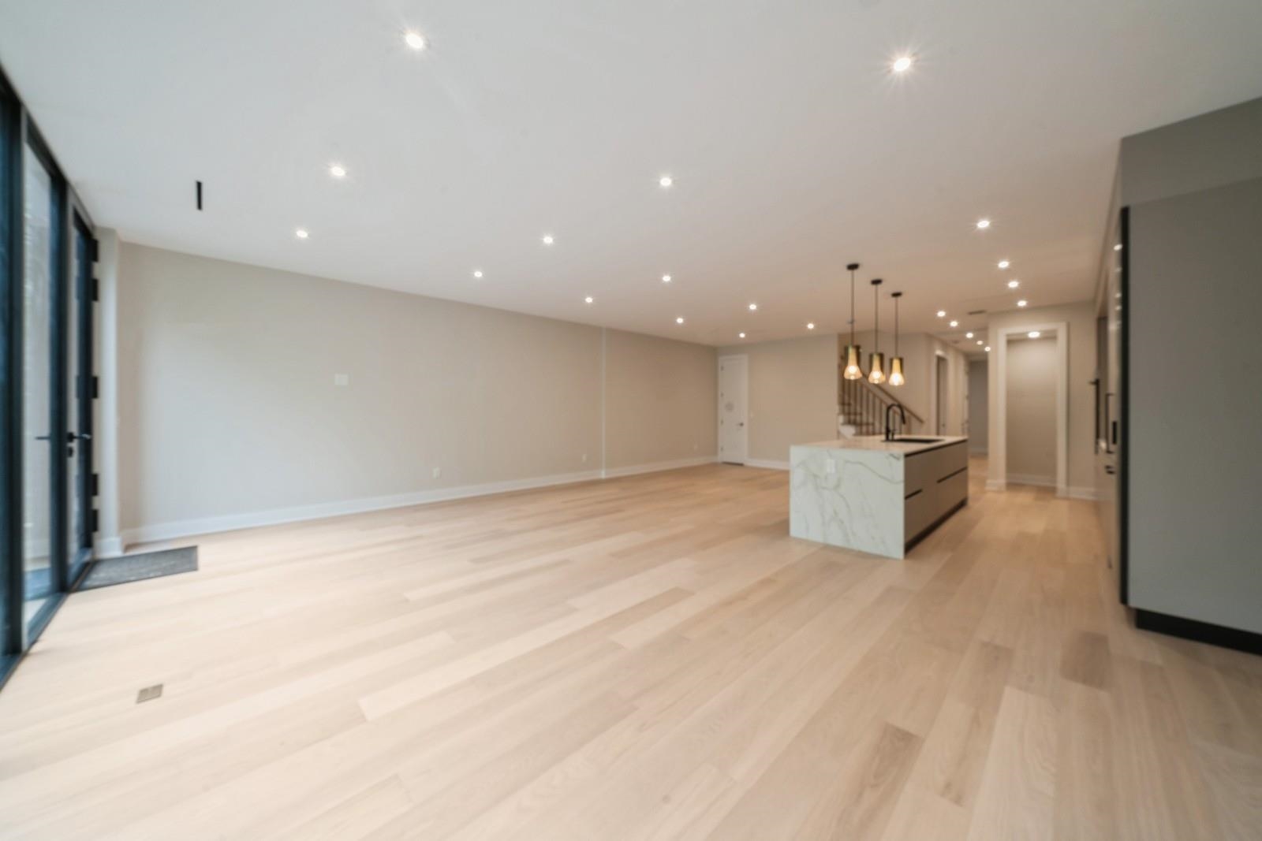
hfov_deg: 112.6
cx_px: 631
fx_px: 421
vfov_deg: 90.0
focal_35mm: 12
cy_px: 420
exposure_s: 1/5
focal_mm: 12
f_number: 11
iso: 200
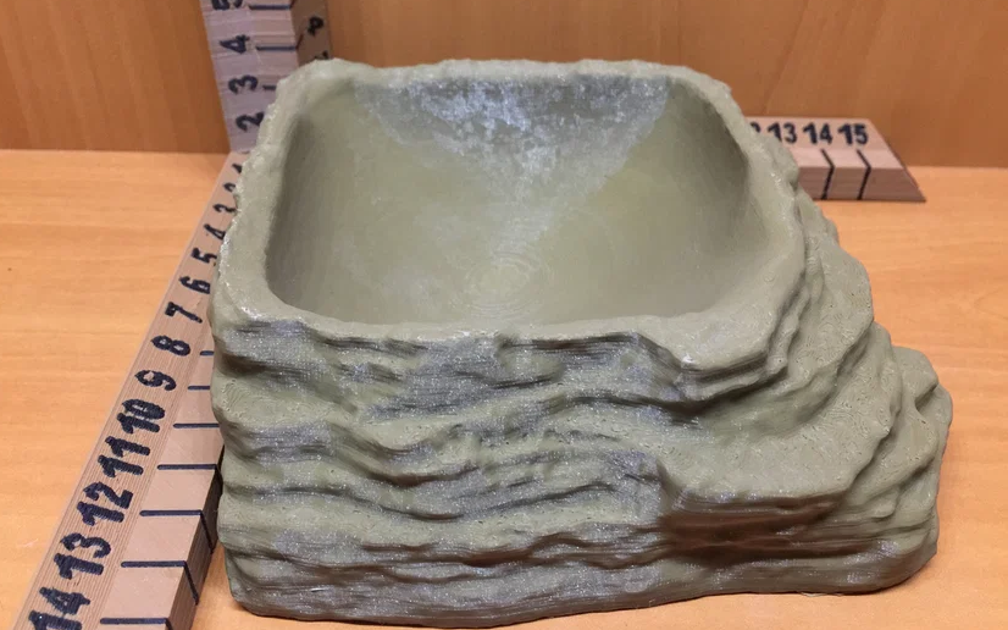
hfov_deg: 61.2
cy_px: 334
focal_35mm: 31
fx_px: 851
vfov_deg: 40.6
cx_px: 501
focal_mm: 4.15
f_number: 2.2
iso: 125
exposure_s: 1/15
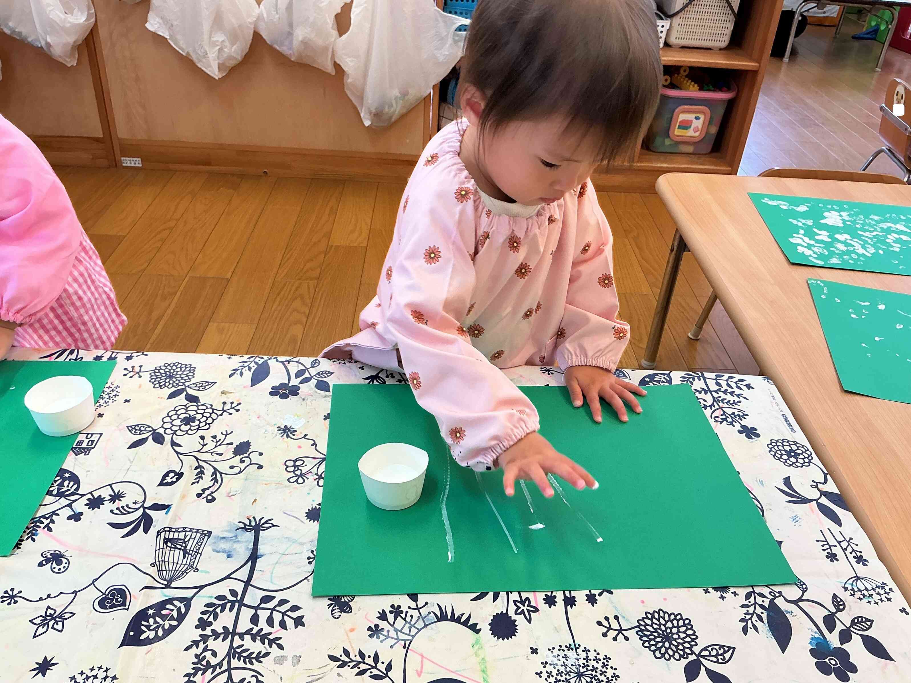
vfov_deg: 48.2
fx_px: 763
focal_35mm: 29
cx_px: 456
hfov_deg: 61.7
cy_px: 342
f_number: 1.8
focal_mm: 3
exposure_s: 1/60
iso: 40
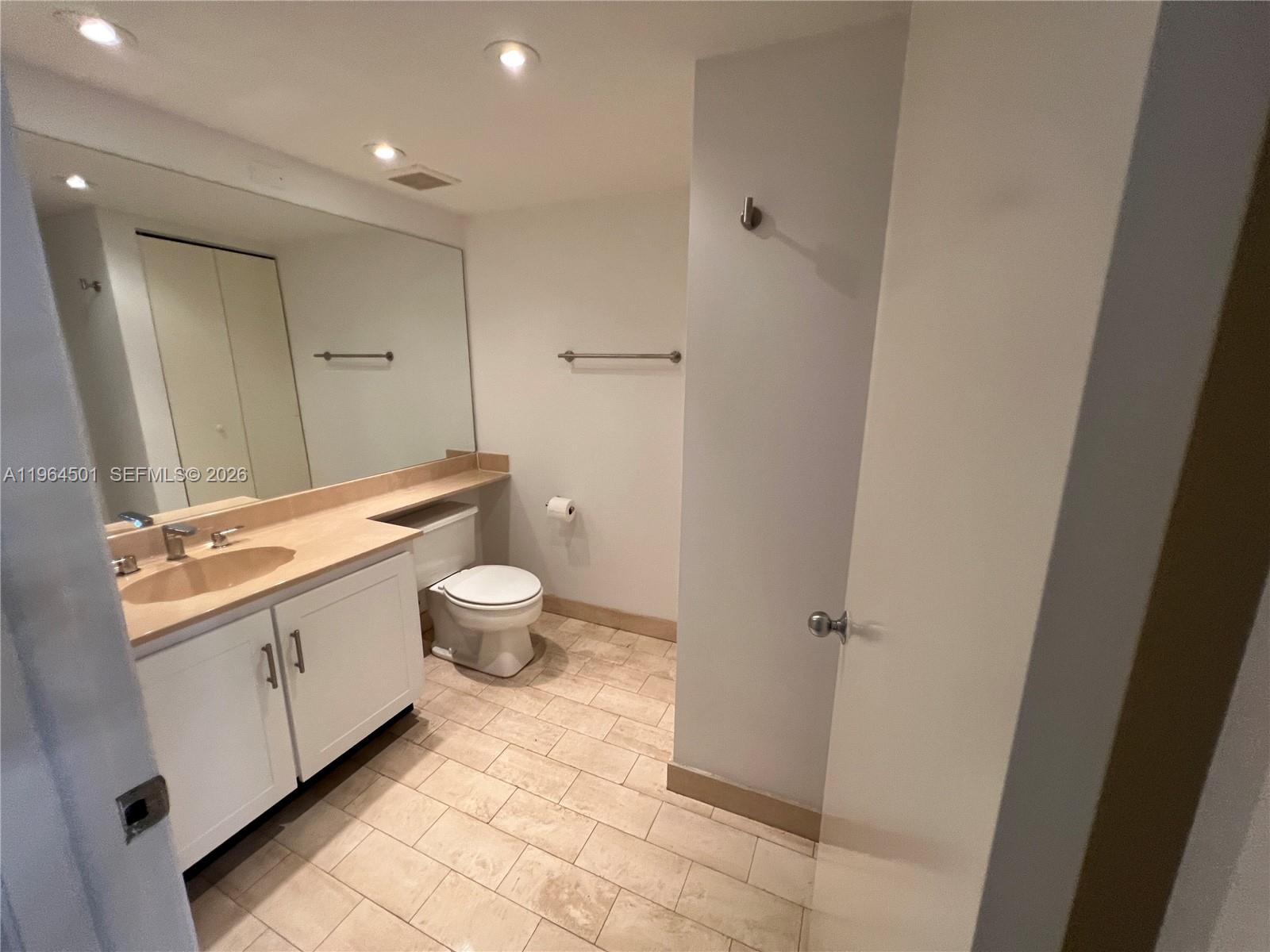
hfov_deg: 106.2
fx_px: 477
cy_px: 476
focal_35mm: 13
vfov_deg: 89.9
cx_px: 635
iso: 250
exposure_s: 1/120
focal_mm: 1.57
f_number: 1.8
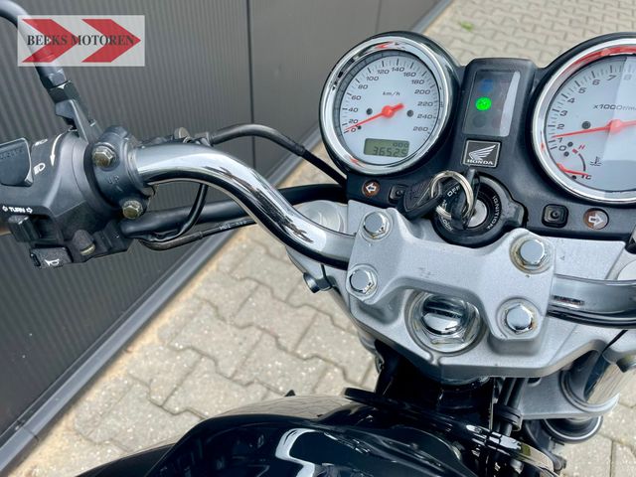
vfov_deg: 53.1
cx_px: 318
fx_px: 478
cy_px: 238
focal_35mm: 26
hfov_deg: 67.3
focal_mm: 4.2
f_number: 1.6
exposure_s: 1/955
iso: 32
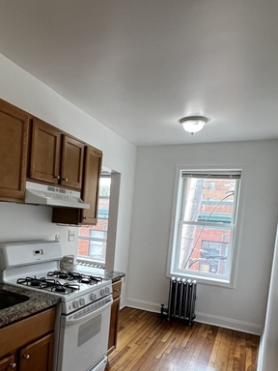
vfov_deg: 65.9
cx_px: 83
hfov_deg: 51.6
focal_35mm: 26
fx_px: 278
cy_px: 241
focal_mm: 1.57
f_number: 1.8
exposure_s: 1/120
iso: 64
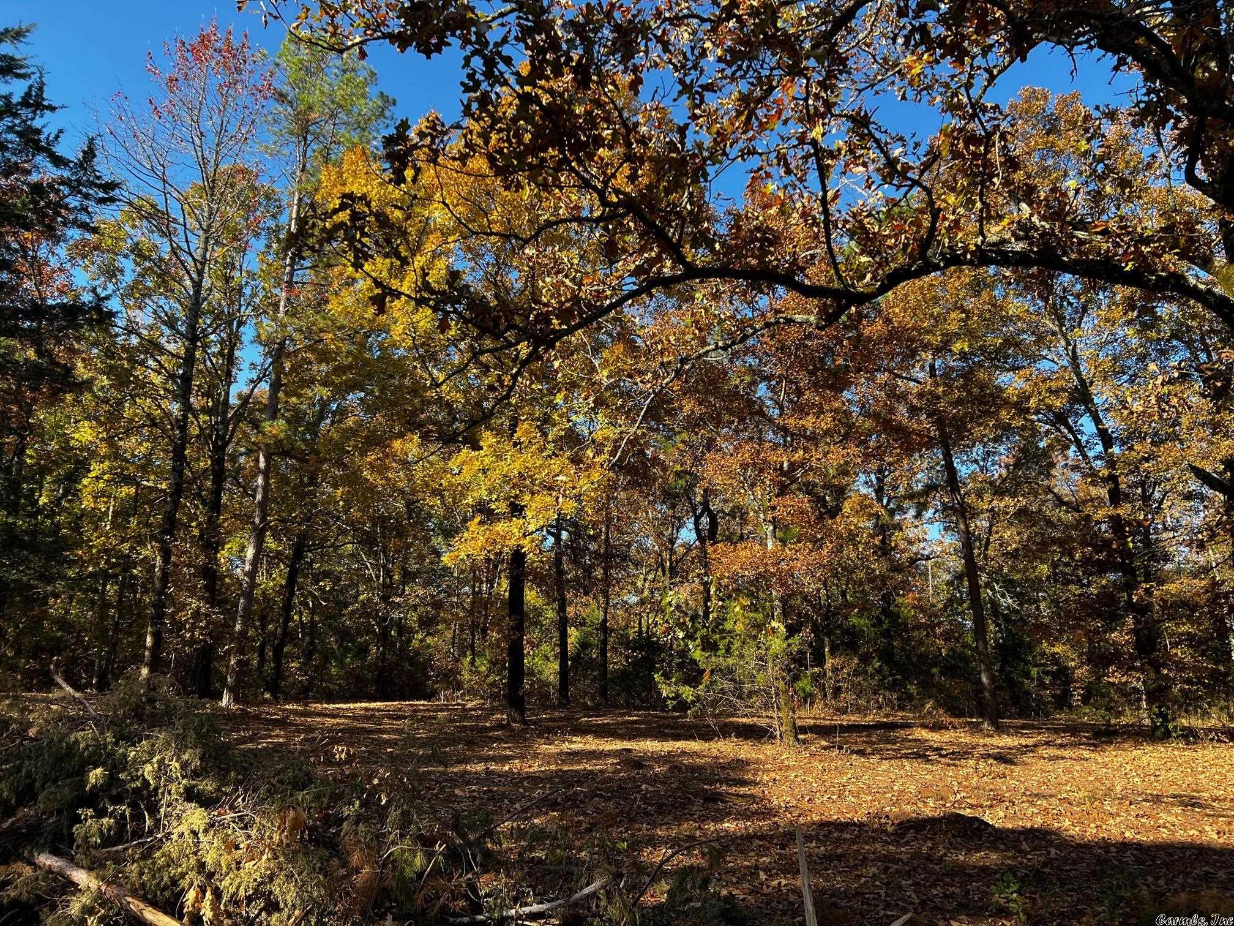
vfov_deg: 53.1
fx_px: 927
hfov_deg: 67.3
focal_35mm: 26
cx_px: 617
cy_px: 463
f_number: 1.5
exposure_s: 1/846
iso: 50
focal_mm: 5.7
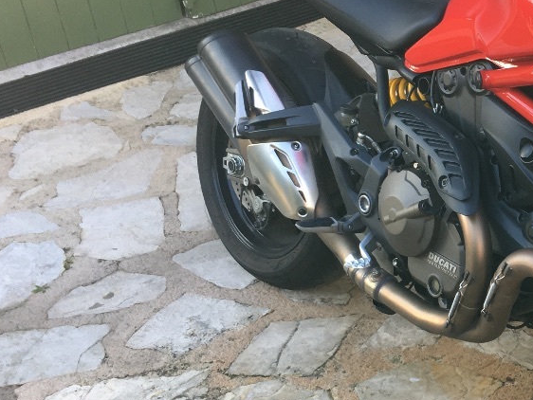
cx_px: 575
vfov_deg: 22.3
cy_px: 208
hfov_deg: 27.1
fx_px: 1017
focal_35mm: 66
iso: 32
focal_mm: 4.15
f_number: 2.2
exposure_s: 1/100
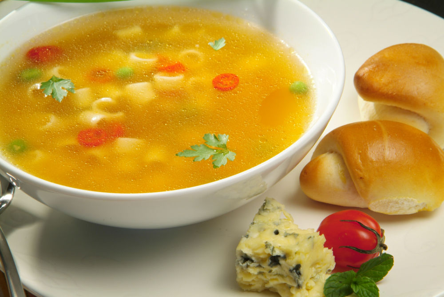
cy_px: 148
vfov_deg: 8.7
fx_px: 1951
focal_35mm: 158
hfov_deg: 13.0
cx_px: 222
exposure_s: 1/20
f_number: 13
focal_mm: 105
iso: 160
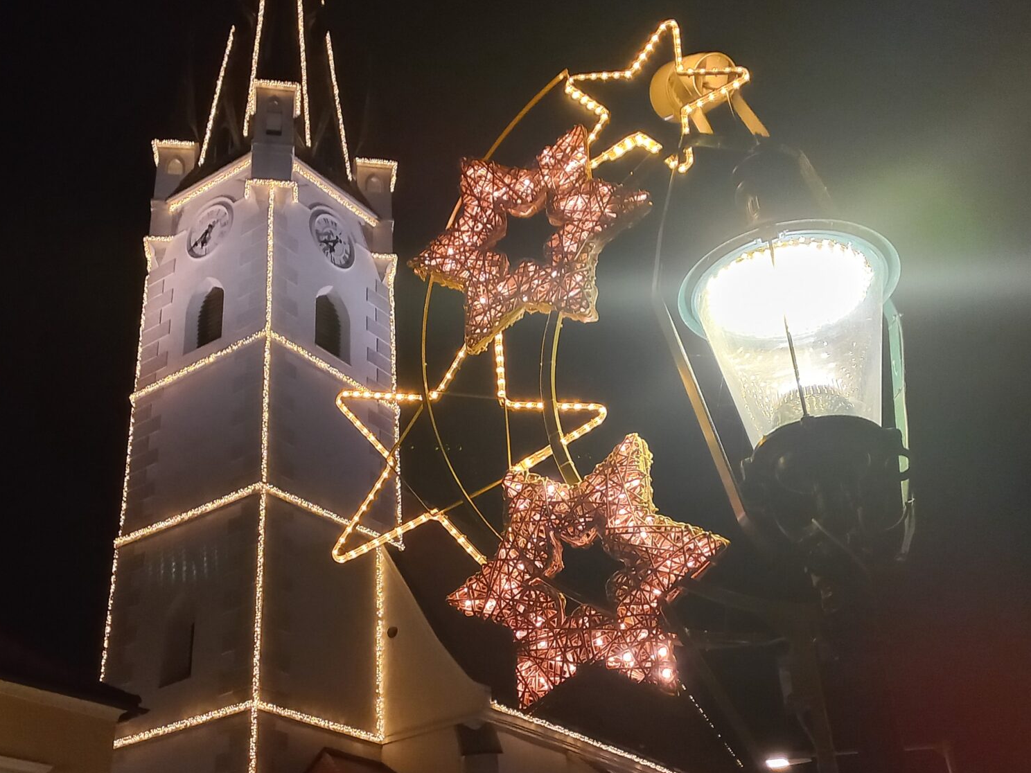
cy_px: 431
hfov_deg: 43.8
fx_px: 1281
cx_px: 500
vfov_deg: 33.6
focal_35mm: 43
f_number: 1.8
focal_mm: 4.6
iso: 640
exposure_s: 1/24
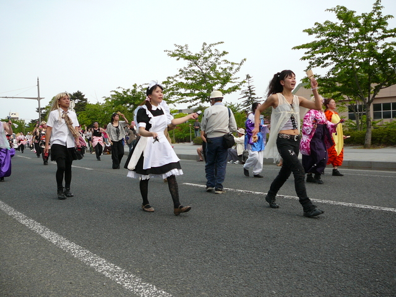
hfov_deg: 52.6
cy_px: 148
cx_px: 198
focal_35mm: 35
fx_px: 400
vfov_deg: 40.7
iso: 100
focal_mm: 5.2
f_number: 2.8
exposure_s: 1/320
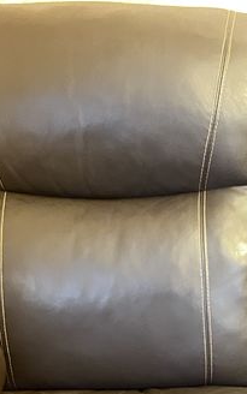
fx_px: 905
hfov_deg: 15.2
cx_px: 271
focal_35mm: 84
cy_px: 363
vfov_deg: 23.9
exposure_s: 1/17
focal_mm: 5.1
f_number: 1.6
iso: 1000
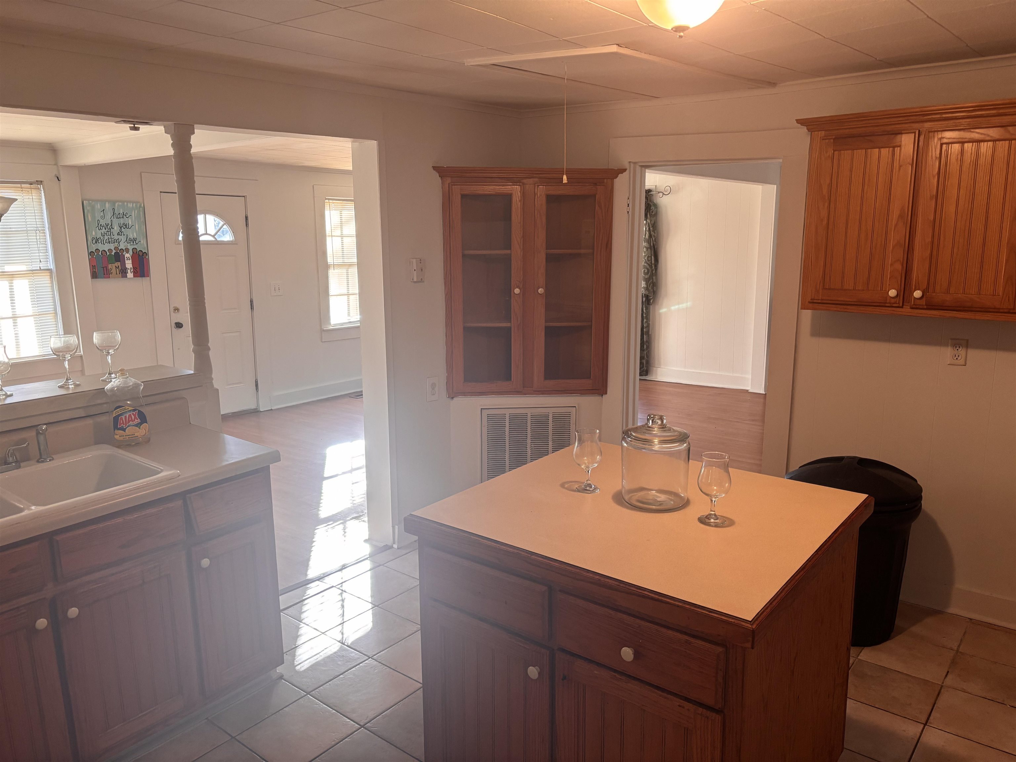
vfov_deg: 53.1
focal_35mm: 26
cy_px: 381
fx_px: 763
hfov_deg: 67.3
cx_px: 508
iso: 160
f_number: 1.6
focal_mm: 5.96
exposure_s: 1/60
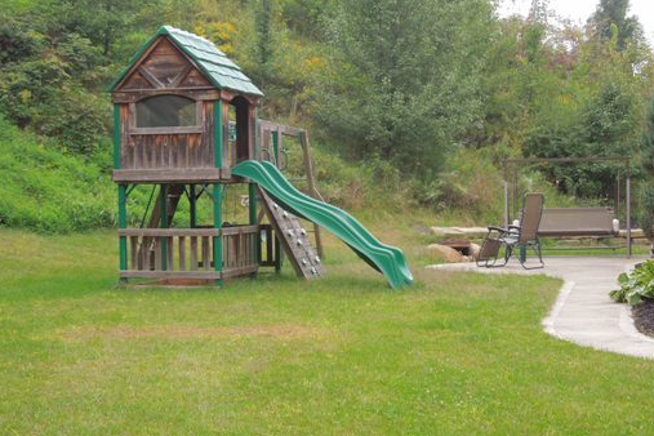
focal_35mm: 63
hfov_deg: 31.9
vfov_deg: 21.5
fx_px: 1144
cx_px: 321
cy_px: 146
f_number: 4
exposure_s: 1/60
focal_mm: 8.7
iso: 100
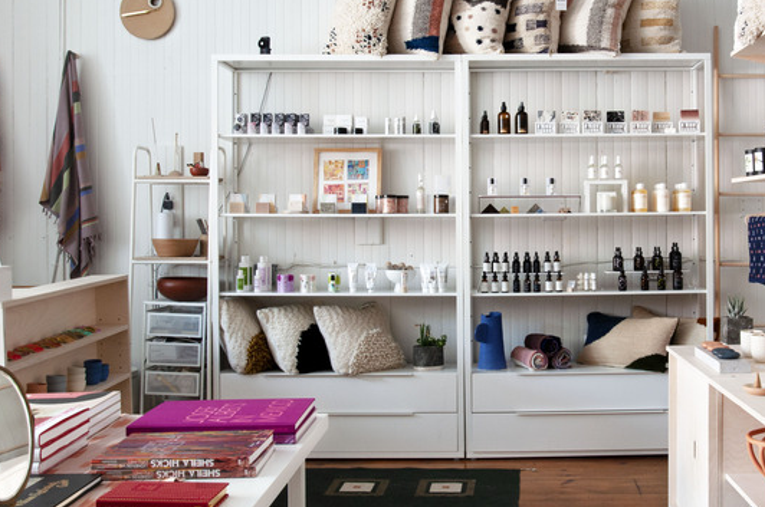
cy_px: 225
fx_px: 934
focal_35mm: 44
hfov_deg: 43.7
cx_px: 529
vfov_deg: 30.4
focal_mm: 20
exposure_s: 1/1.67
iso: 250
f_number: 13
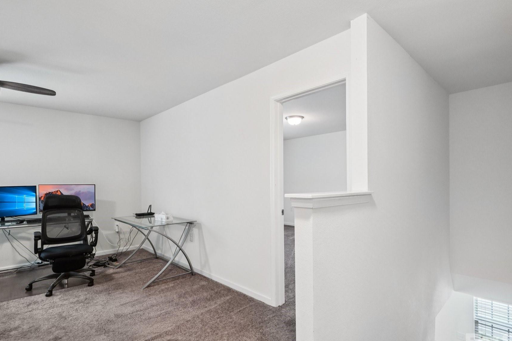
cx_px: 258
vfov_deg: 67.3
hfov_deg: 90.0
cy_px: 185
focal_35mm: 18
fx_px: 256
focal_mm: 10
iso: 400
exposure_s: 1/10
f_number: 8
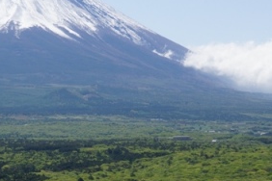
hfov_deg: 17.0
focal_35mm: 119
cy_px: 191
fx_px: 899
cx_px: 45
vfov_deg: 11.4
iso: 200
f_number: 11
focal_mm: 28
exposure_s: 1/400
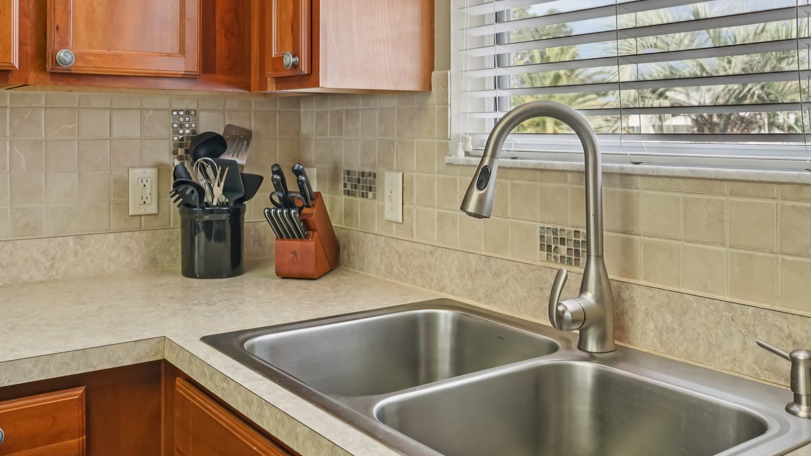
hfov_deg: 55.3
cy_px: 133
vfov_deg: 32.4
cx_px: 380
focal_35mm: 36
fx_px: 774
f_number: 5.6
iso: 320
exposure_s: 1/30
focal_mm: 22
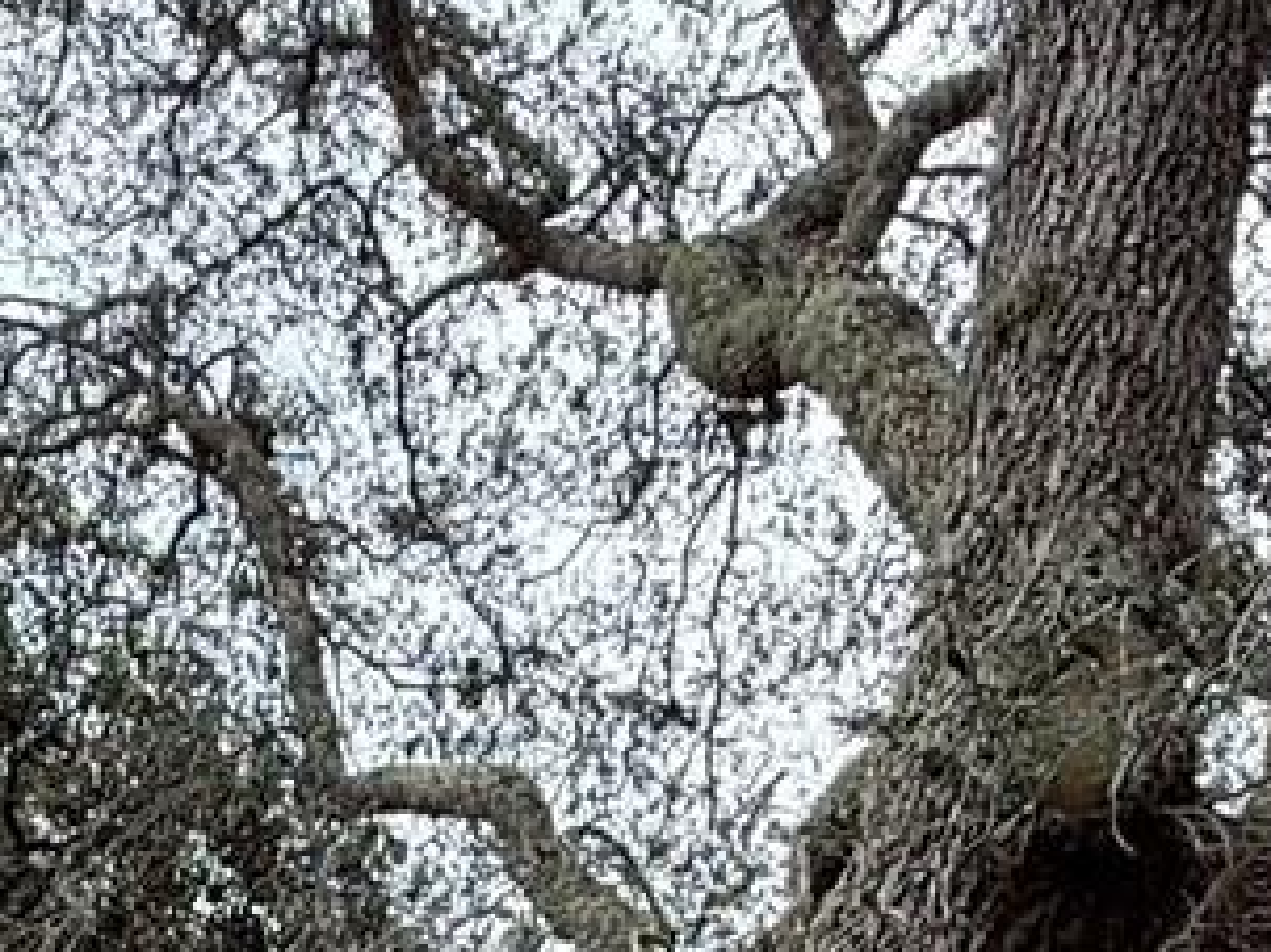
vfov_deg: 14.2
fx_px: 2716
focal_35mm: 74
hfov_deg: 25.5
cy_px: 2227
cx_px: 126
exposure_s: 1/264
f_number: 2.2
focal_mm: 2.22
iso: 50
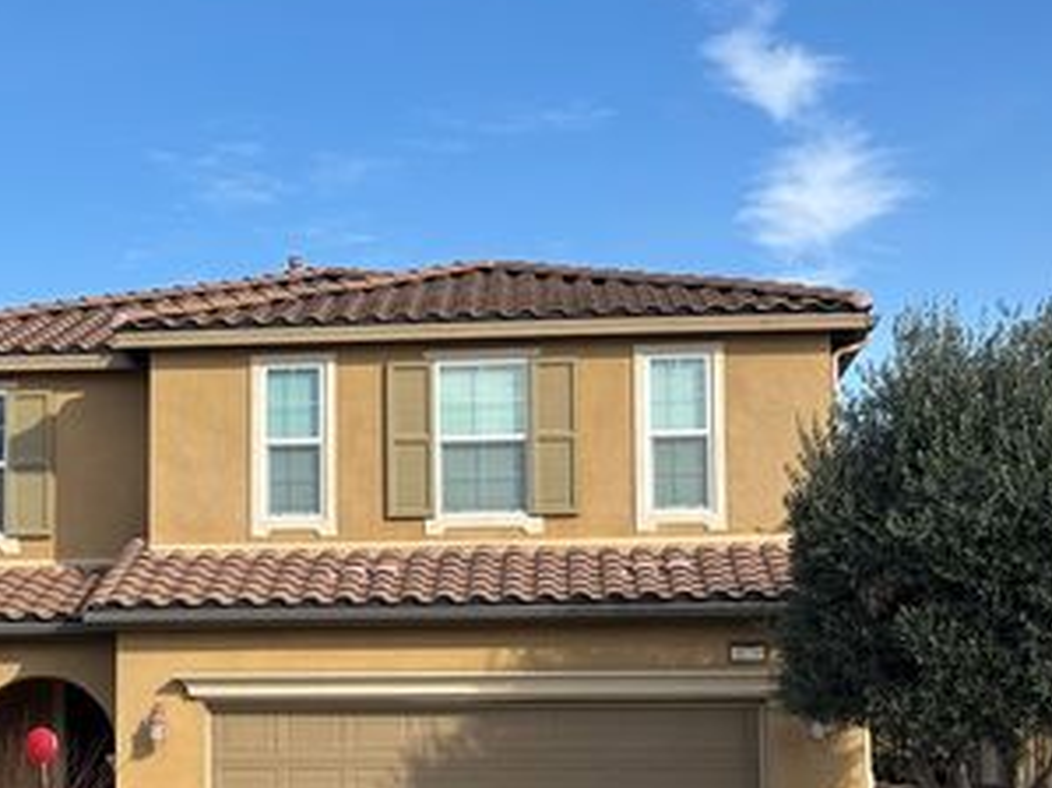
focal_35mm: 87
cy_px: 554
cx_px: 232
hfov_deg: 22.3
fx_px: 2643
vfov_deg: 16.9
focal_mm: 5.96
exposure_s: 1/1984
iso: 32
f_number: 1.6
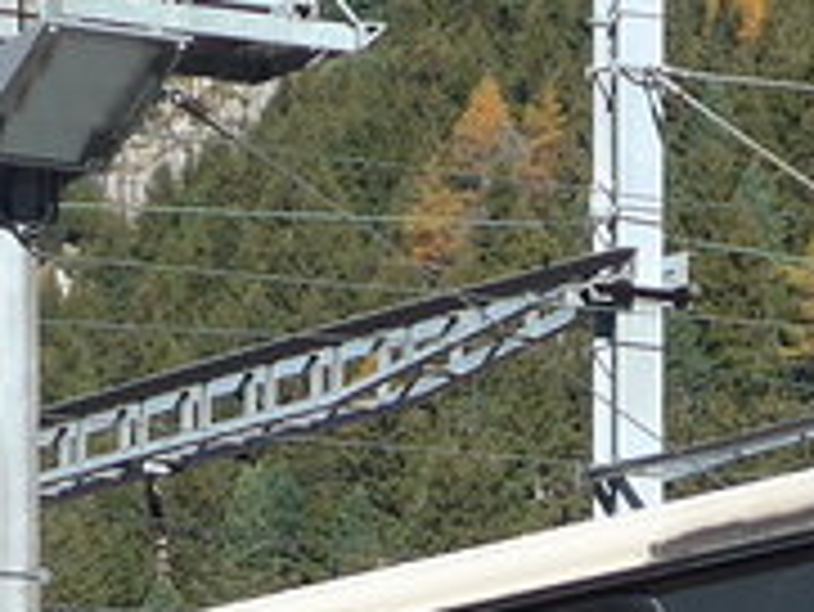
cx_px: 594
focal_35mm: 365
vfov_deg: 4.0
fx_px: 8589
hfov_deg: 5.4
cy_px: 1184
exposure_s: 1/800
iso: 80
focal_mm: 11.3
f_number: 3.4
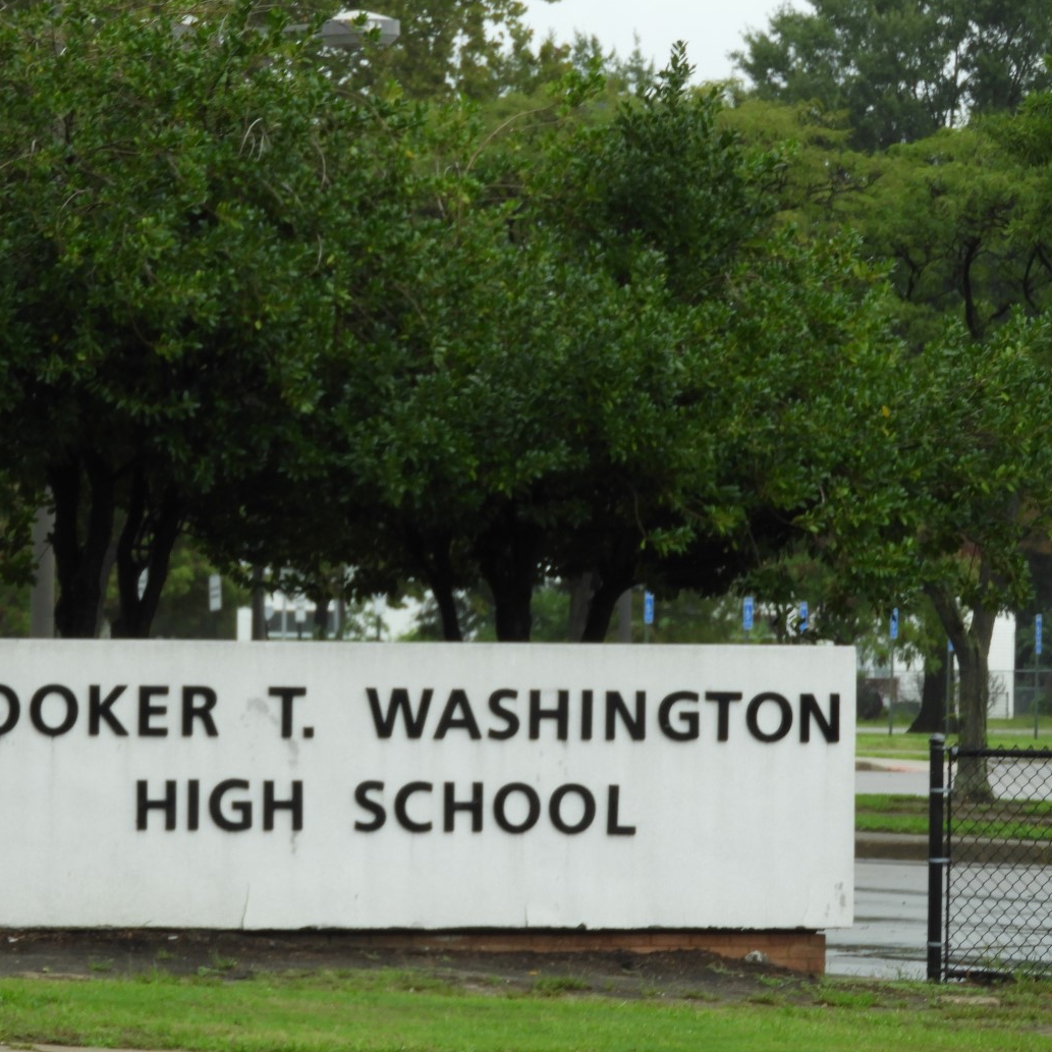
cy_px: 548
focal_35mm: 308
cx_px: 371
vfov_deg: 5.7
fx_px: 10590
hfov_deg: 5.7
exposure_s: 1/125
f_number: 5.5
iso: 100
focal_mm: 44.8
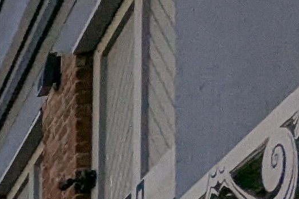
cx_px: -666
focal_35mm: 129
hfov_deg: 10.1
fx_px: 1071
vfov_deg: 9.2
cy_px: 525
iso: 50
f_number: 2.2
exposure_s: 1/2817
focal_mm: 2.35
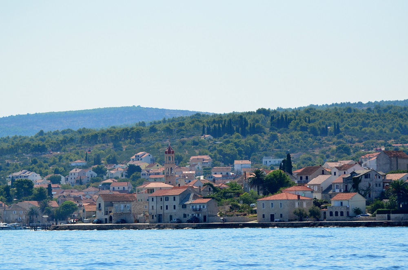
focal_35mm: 168
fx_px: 1900
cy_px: 135
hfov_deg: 12.3
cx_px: 204
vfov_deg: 8.1
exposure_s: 1/8000
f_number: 4.8
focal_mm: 112
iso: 800
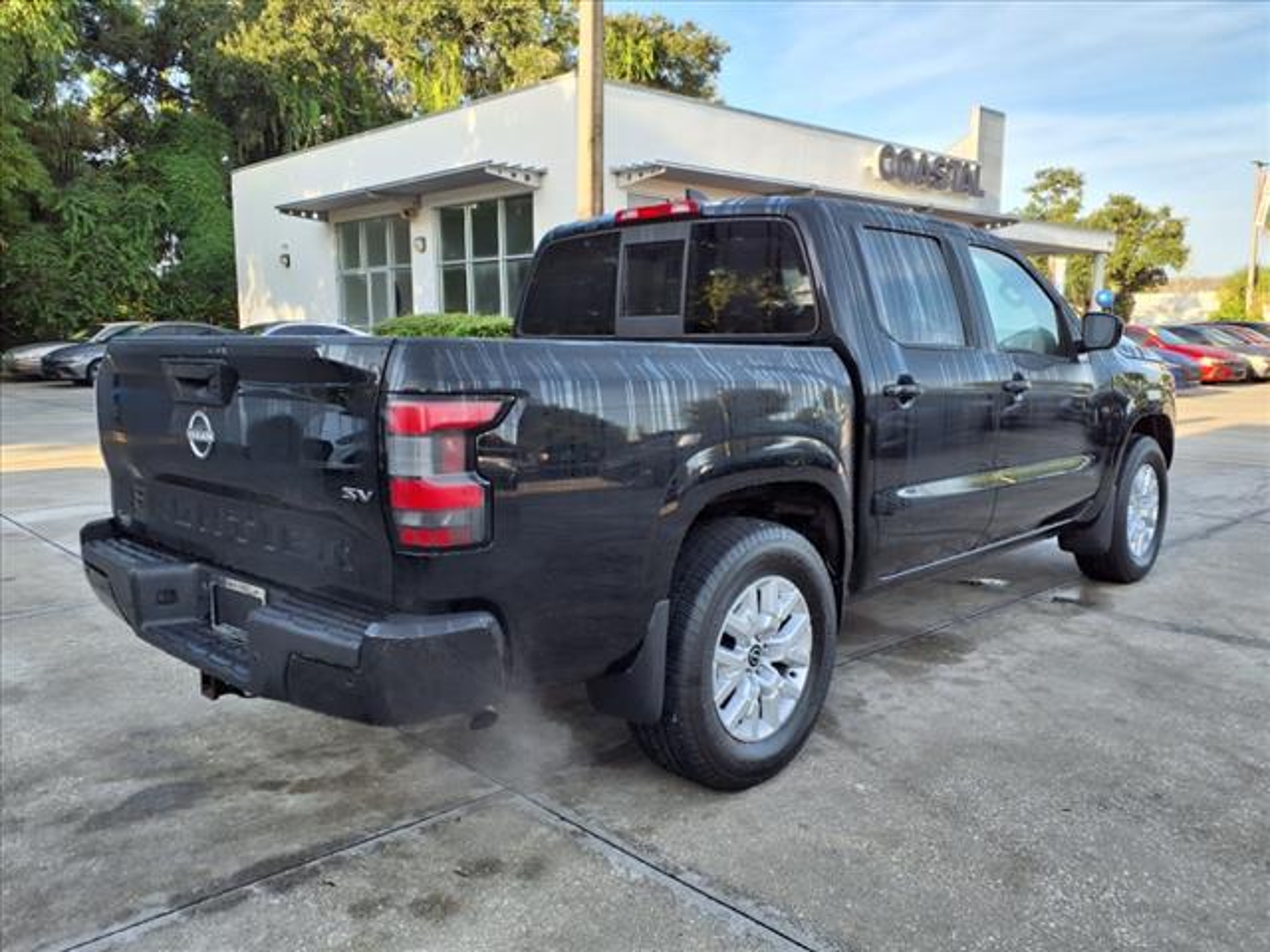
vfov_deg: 51.4
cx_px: 635
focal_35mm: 27
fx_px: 991
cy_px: 476
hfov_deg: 65.3
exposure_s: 1/303
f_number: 1.9
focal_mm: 3.58
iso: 40
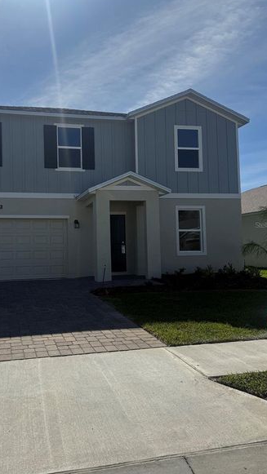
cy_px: 225
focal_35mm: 30
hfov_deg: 38.4
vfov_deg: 64.3
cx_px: 83
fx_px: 377
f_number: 1.78
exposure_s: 1/14286
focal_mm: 6.76
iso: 100
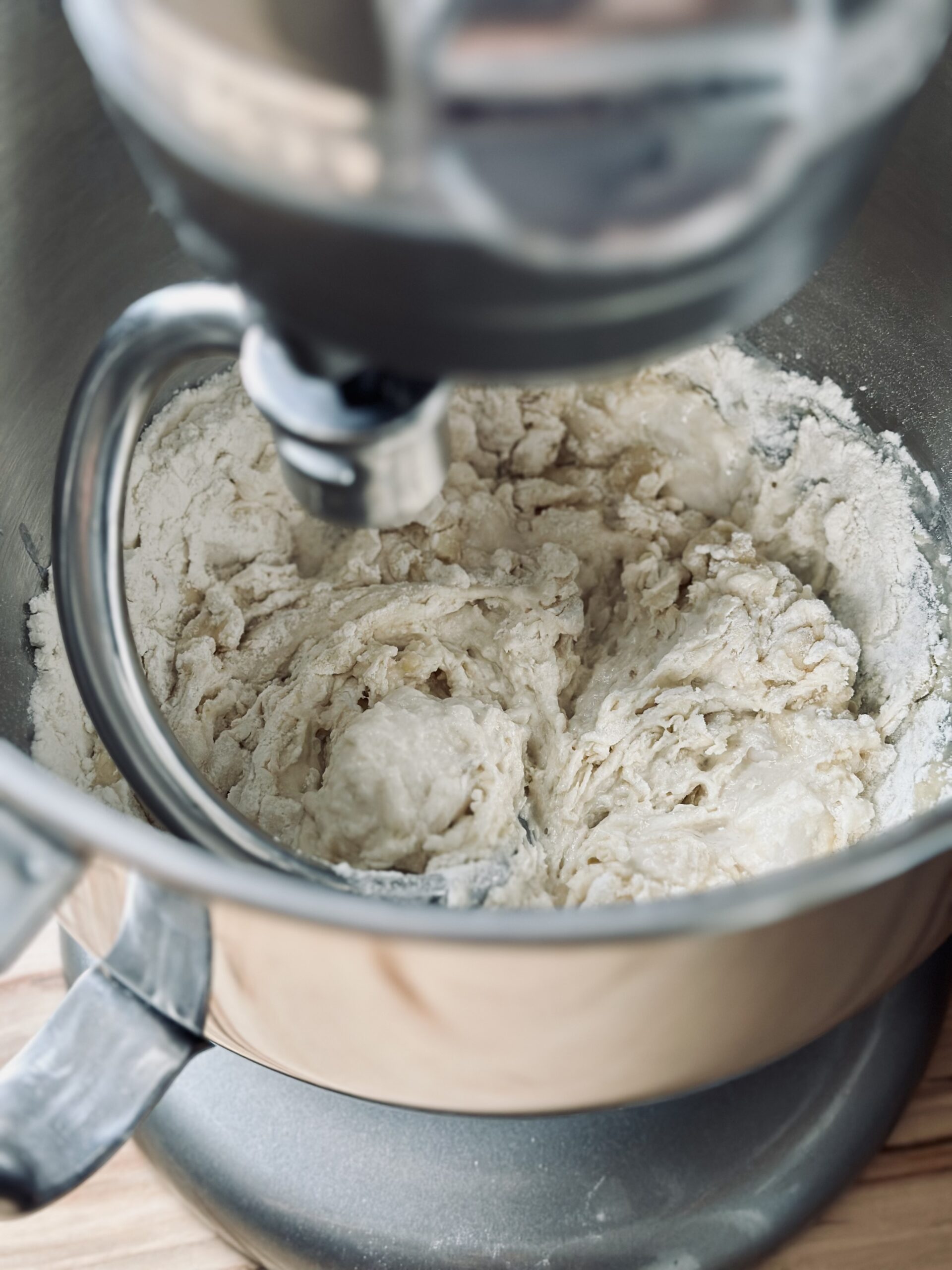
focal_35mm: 48
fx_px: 1760
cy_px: 635
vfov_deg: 39.7
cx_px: 476
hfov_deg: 30.3
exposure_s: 1/60
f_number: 1.78
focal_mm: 6.86
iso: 200
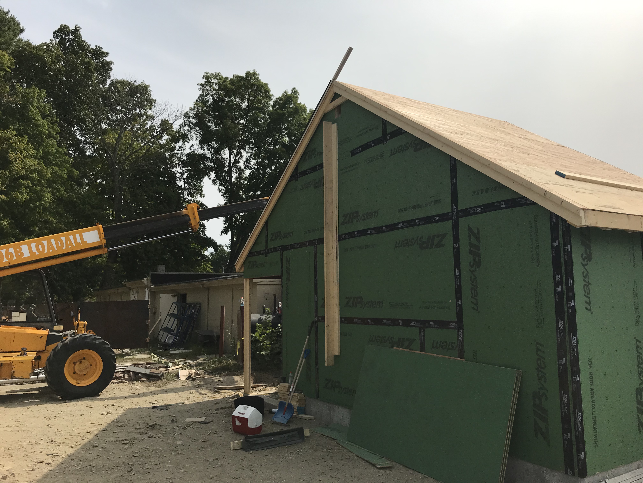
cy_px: 242
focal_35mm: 28
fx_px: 520
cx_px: 322
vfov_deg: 49.7
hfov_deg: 63.4
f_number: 1.8
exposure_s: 1/4808
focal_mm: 3.99
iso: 20
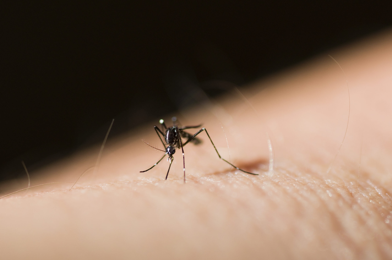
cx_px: 196
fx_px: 1468
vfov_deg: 10.1
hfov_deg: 15.2
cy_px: 130
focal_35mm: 135
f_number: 8
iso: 400
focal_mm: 90
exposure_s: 1/1000
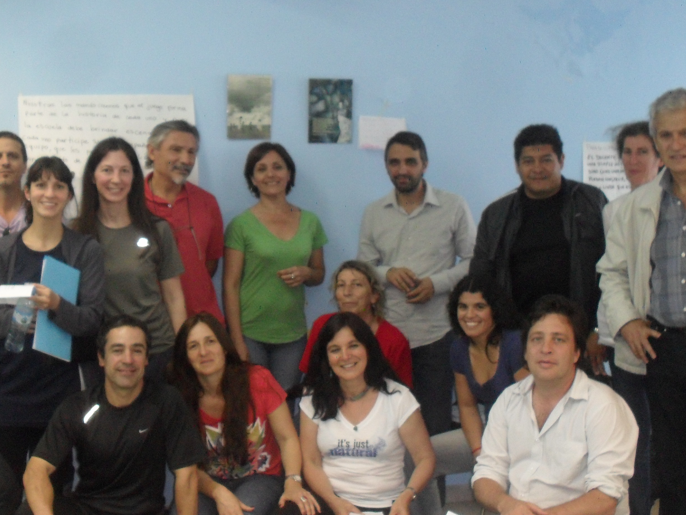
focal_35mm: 57
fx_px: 1130
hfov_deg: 33.8
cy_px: 311
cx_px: 341
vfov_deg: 25.6
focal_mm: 6.3
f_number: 3.2
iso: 200
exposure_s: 1/45
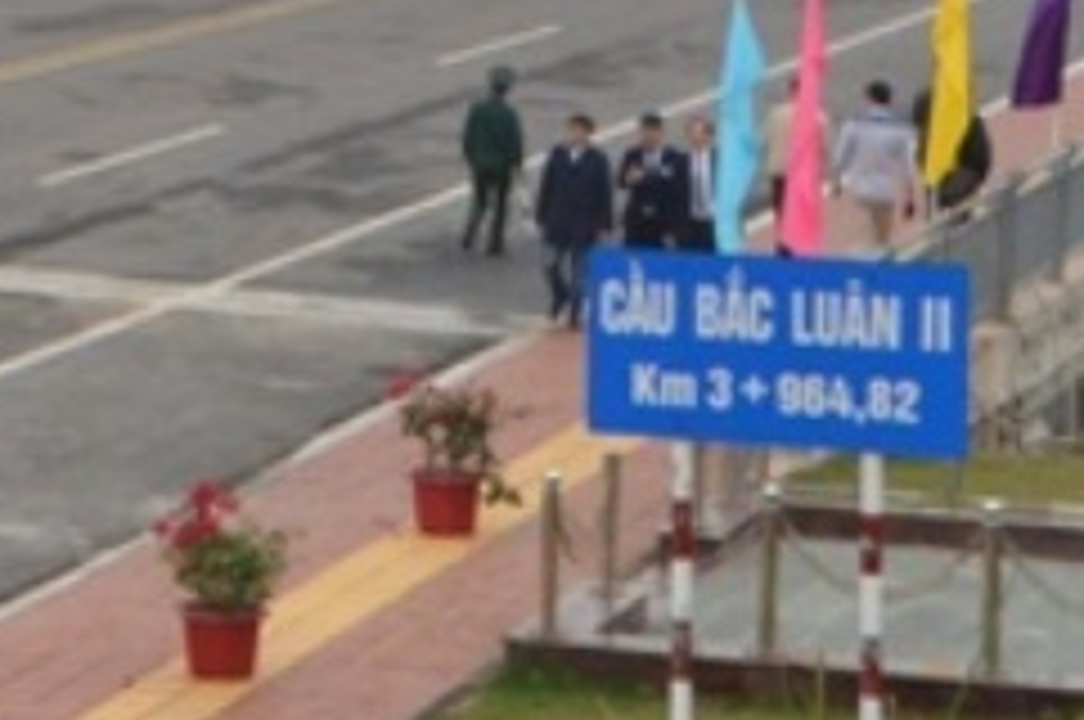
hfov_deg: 23.4
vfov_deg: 15.4
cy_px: 45
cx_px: 481
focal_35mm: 87
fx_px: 2616
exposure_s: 1/500
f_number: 11
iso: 1600
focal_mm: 28
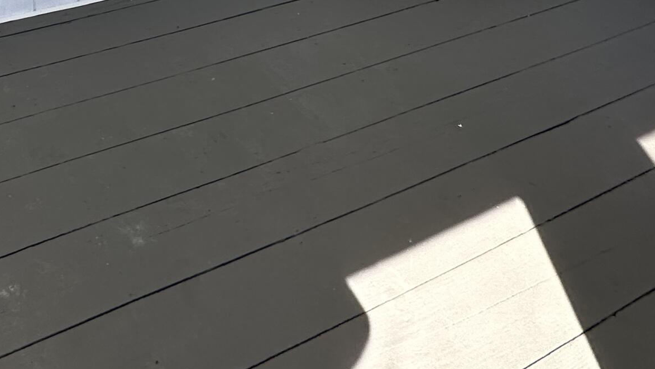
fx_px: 677
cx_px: 93
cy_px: -221
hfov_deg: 47.5
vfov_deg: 23.0
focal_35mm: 39
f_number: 2.2
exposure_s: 1/238
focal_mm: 2.22
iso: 40
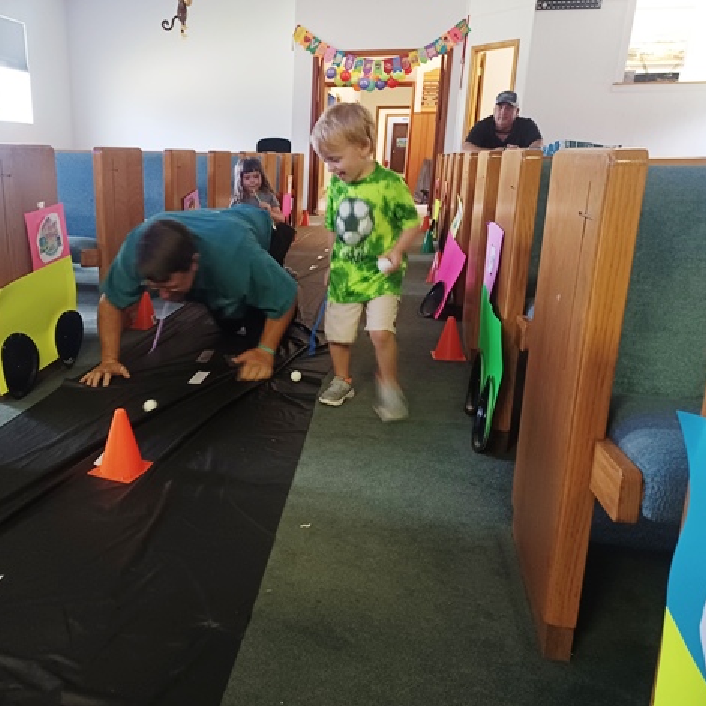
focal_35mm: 30
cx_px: 255
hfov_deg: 53.3
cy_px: 348
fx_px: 692
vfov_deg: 54.0
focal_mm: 4.6
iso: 640
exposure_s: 1/20
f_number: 1.8
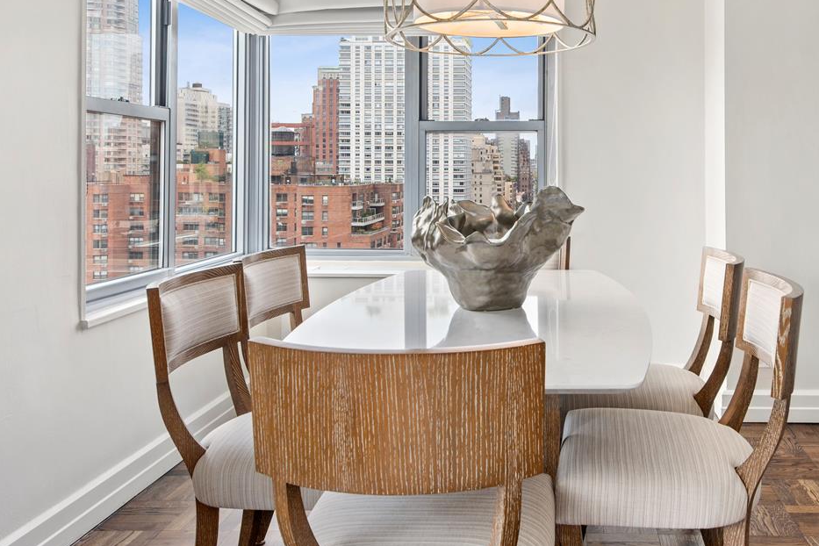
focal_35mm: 35
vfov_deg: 37.3
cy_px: 165
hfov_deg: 53.4
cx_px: 546
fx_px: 796
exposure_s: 1/8
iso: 100
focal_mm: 17
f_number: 8
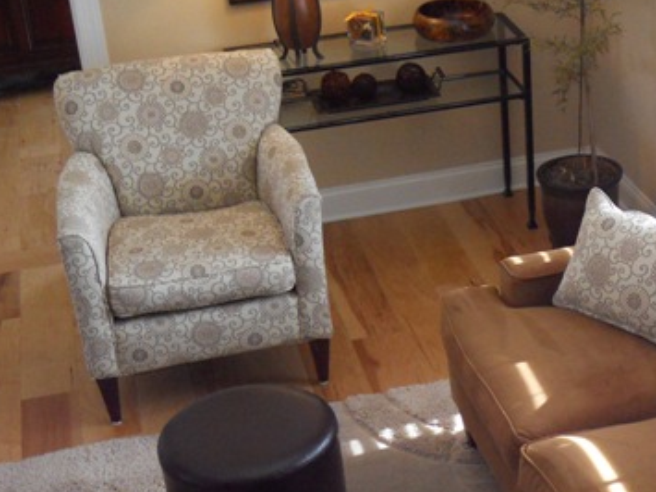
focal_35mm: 74
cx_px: 553
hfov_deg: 25.7
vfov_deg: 19.9
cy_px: 246
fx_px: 1402
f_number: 3.2
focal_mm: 7.3
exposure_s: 1/125
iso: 500
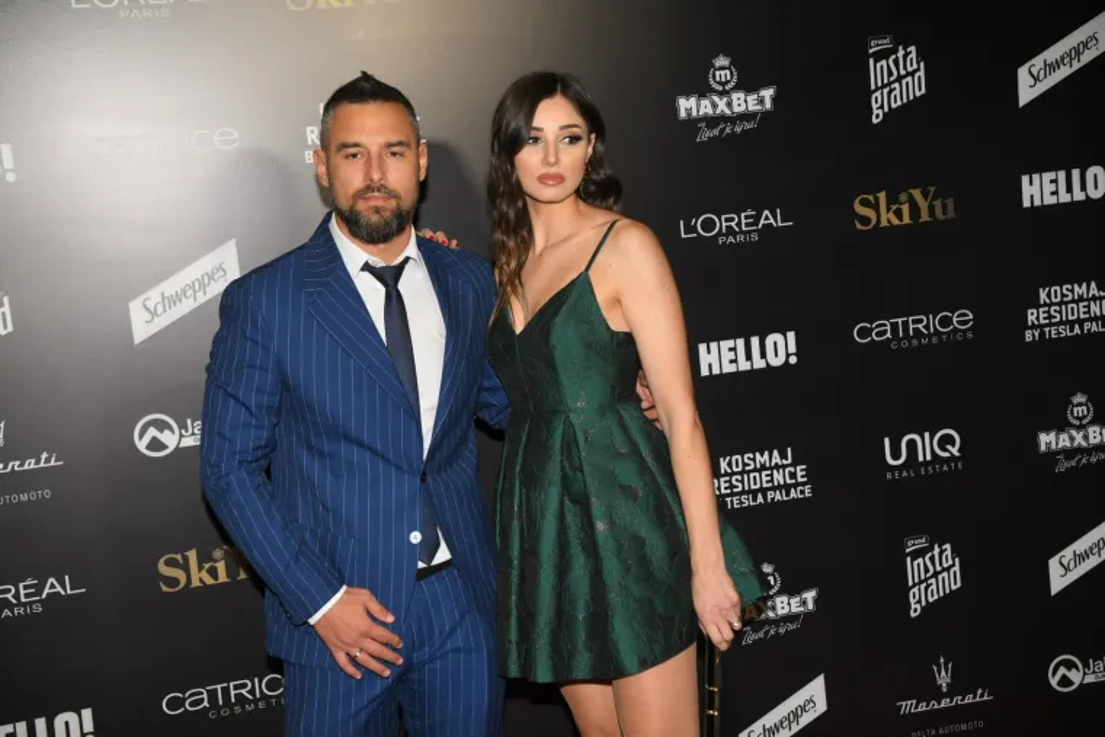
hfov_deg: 36.2
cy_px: 368
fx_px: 1688
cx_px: 552
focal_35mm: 55
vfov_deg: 24.6
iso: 500
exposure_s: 1/200
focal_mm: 55
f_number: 4
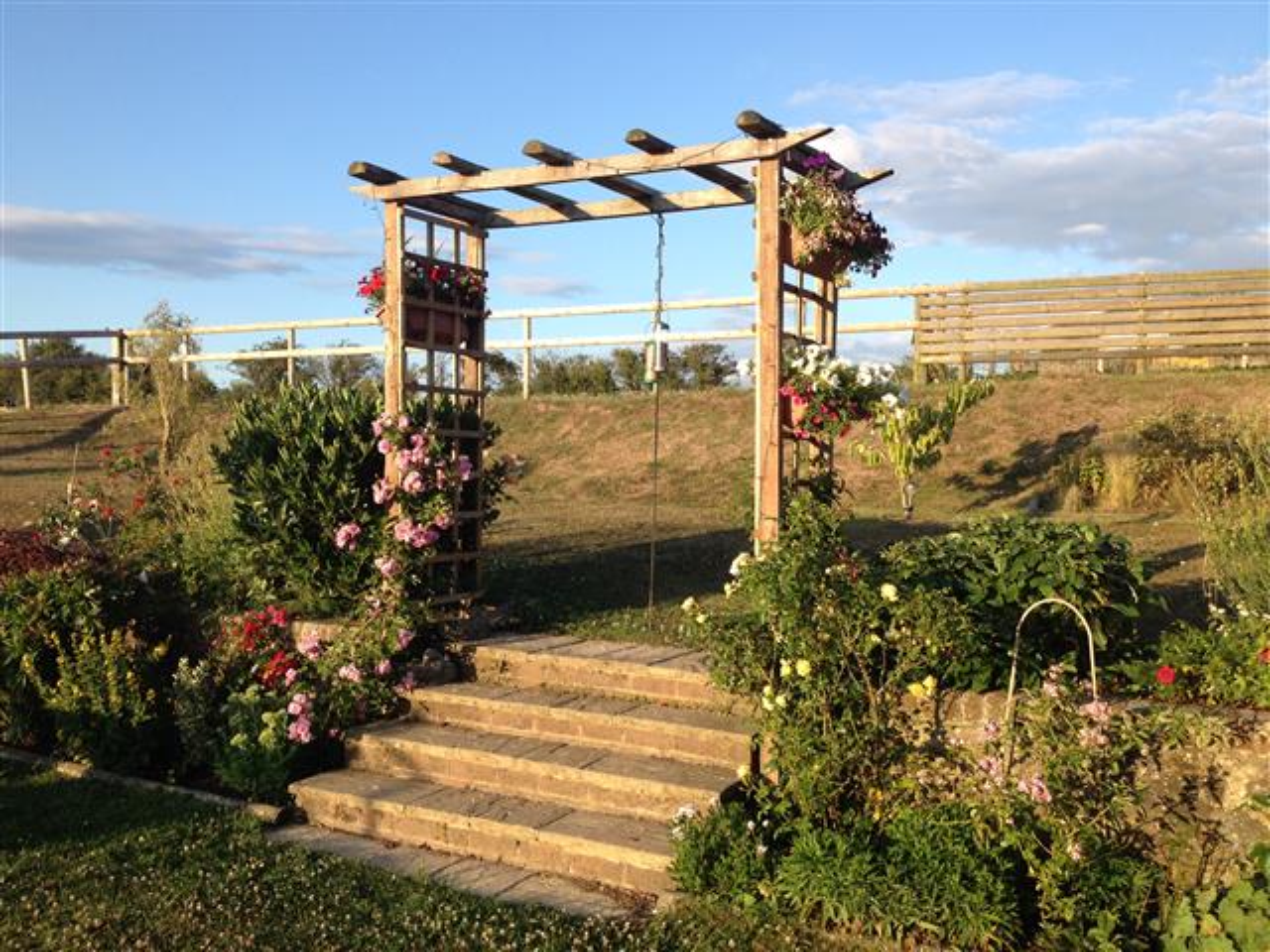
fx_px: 1284
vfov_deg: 40.7
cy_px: 476
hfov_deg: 52.6
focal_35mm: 35
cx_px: 635
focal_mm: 4.28
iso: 50
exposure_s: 1/531
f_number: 2.4
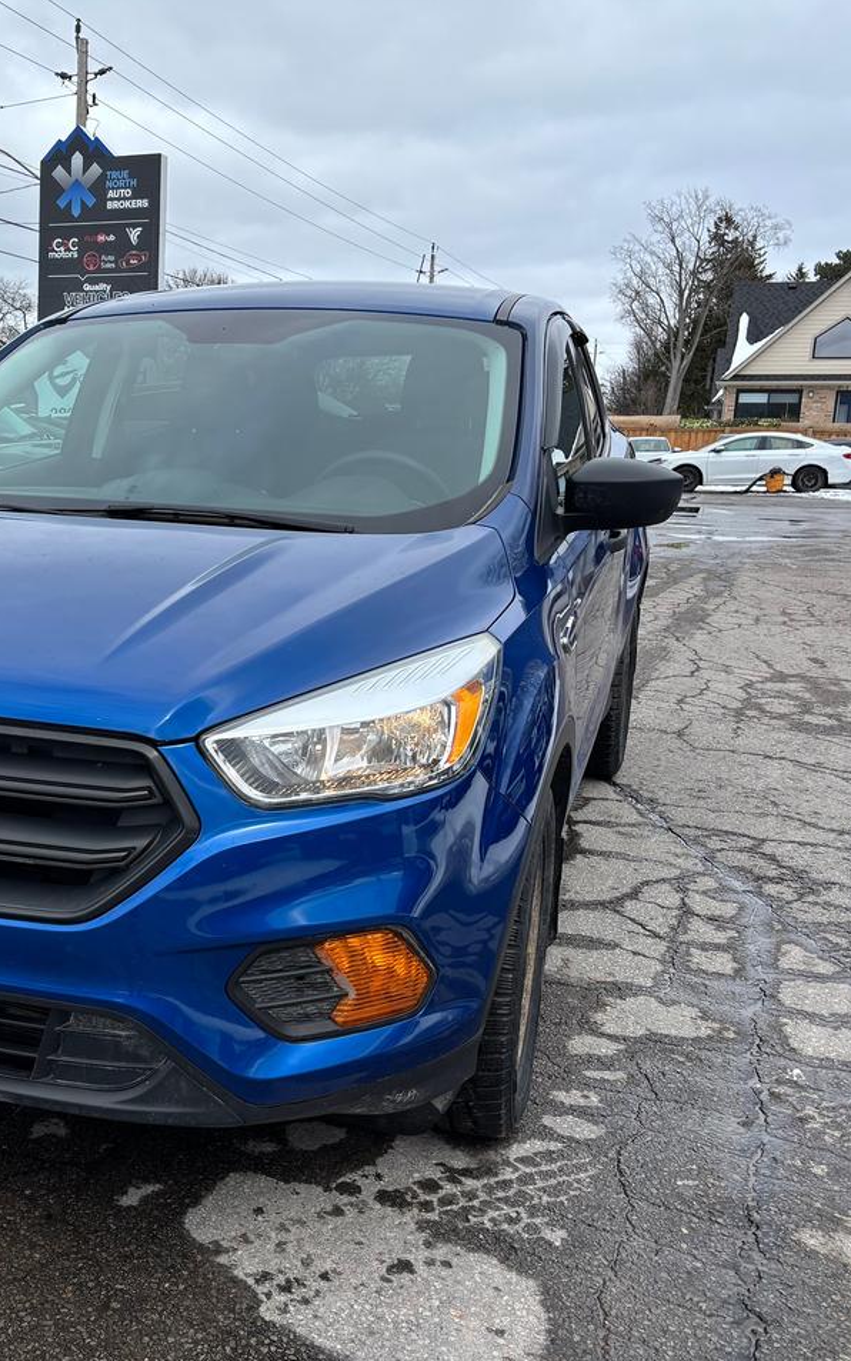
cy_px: 680
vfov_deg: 52.7
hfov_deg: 32.7
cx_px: 86
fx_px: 1372
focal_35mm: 37
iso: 50
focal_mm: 5.96
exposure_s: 1/2062
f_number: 1.6
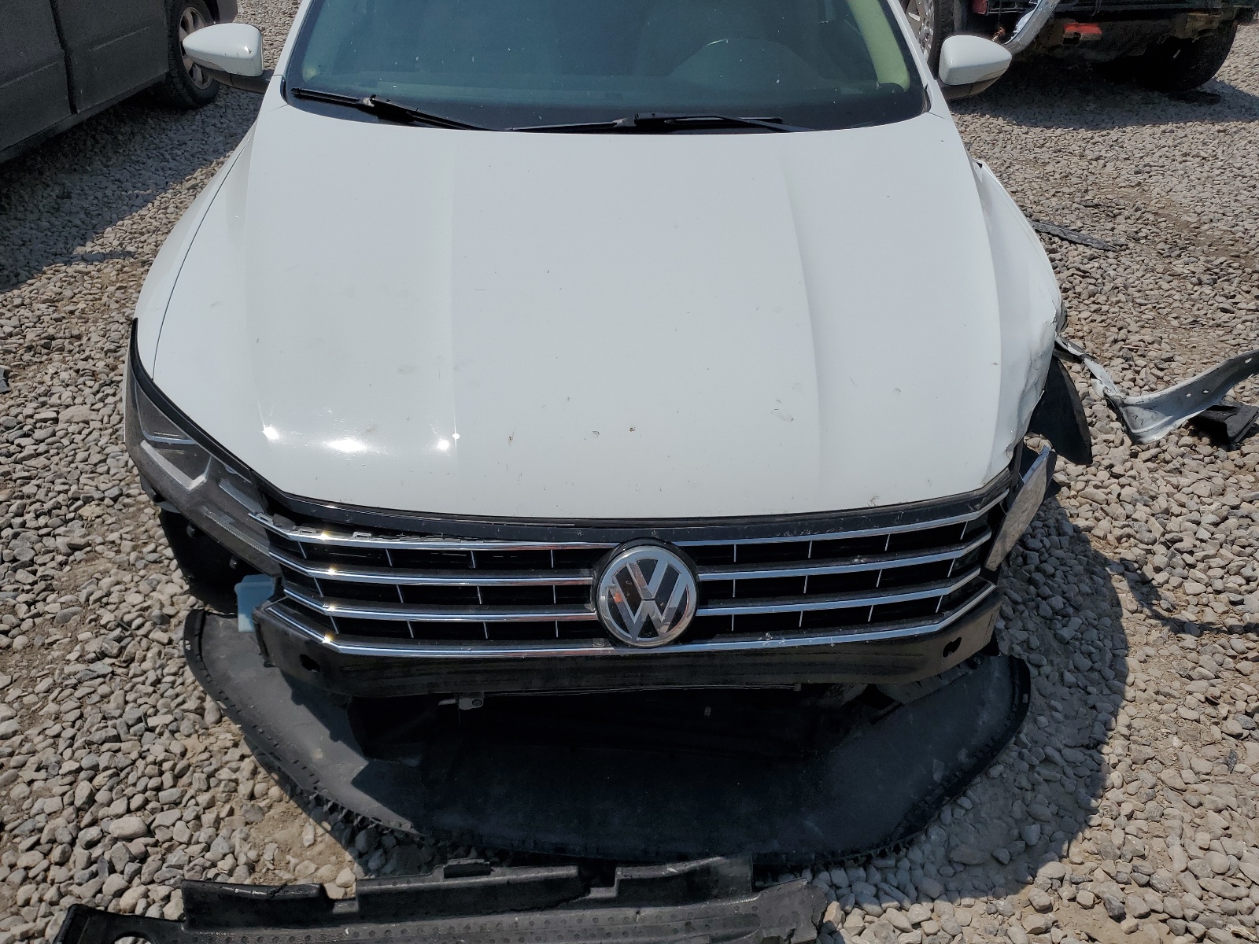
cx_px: 630
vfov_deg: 53.1
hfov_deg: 67.3
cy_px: 472
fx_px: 946
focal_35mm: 26
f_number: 1.5
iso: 52
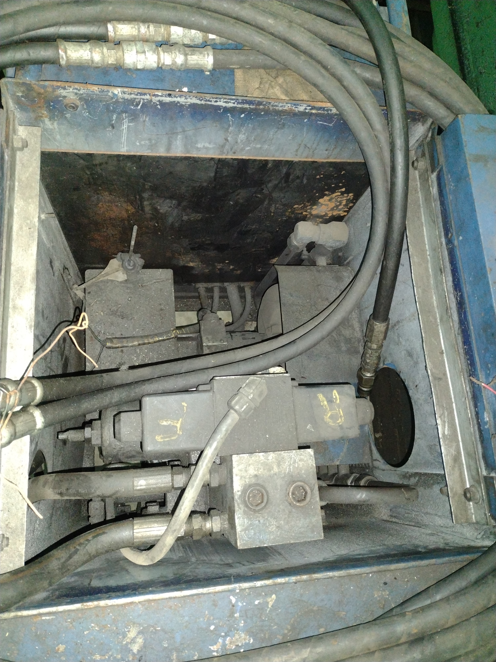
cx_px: 248
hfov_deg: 51.4
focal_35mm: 27
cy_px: 331
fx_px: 516
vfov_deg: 65.3
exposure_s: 1/24
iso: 1228
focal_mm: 4.71
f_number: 1.7
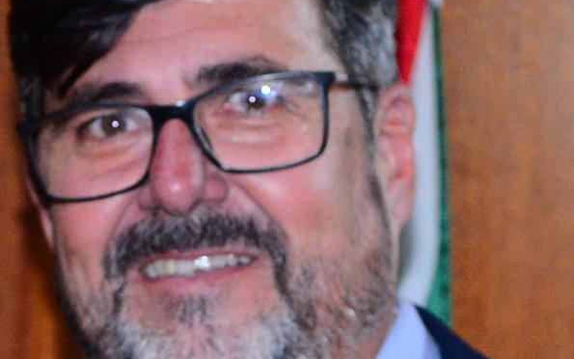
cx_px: -15
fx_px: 5648
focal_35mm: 361
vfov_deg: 3.6
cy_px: 571
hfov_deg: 5.8
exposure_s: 1/125
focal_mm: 70
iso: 2500
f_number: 4.5
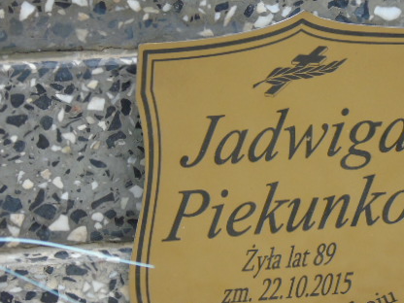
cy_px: 185
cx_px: 295
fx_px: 4365
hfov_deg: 5.3
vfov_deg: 4.0
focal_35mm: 374
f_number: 4.8
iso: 320
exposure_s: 1/160
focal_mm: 43
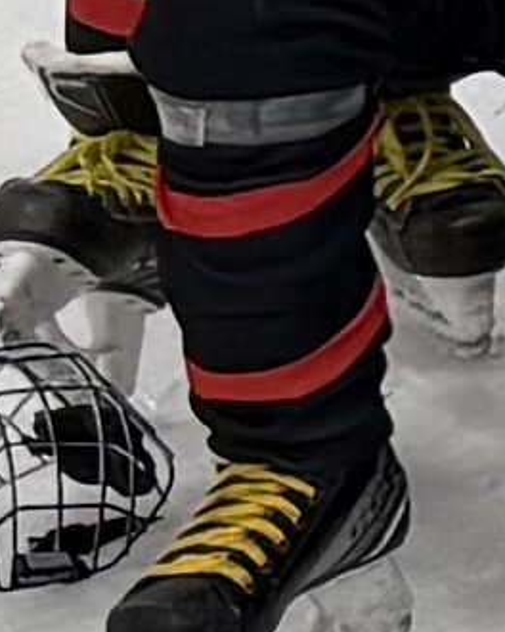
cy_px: -977
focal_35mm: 243
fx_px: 4540
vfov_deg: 7.4
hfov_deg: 4.7
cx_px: 2927
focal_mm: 6.76
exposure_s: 1/121
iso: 160
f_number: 1.78
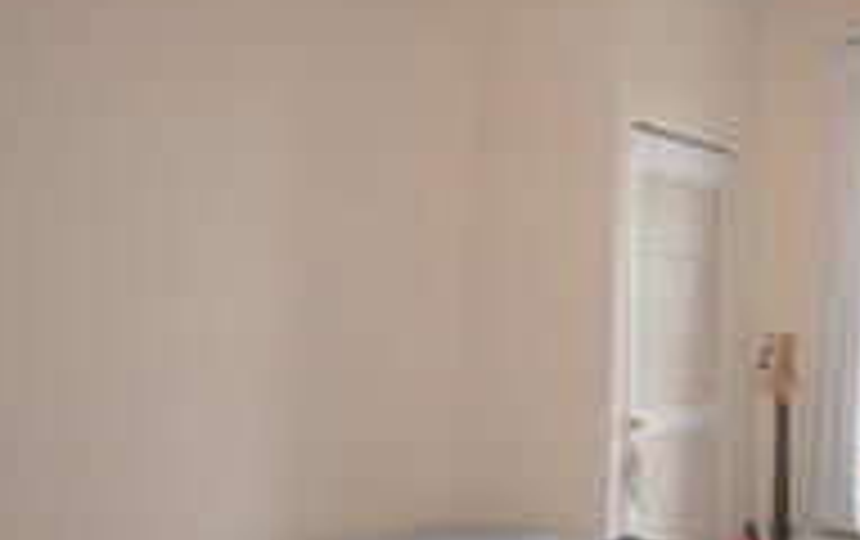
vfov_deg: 33.7
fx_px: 892
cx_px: 765
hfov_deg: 46.7
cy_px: 290
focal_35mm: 38
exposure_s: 1/60
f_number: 4
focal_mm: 10
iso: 560
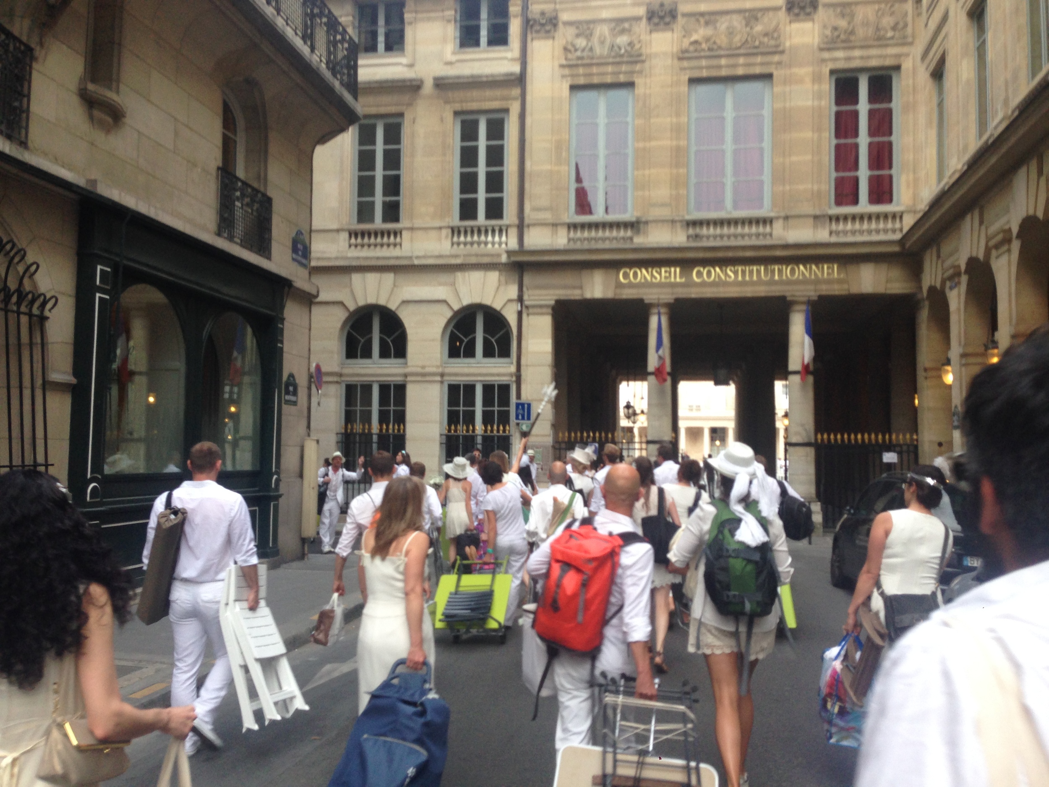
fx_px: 1000
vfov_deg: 42.9
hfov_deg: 55.4
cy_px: 394
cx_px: 524
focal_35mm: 33
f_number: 2.4
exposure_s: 1/60
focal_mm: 4.12
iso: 64
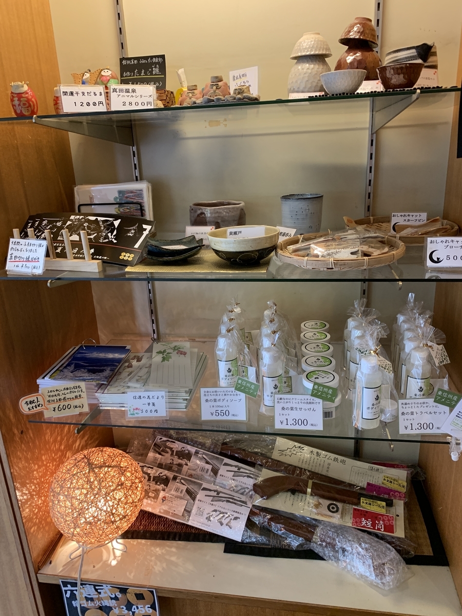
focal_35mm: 26
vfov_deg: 67.3
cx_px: 231
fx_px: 463
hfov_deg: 53.1
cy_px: 308
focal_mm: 4.25
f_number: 1.8
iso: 160
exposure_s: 1/60
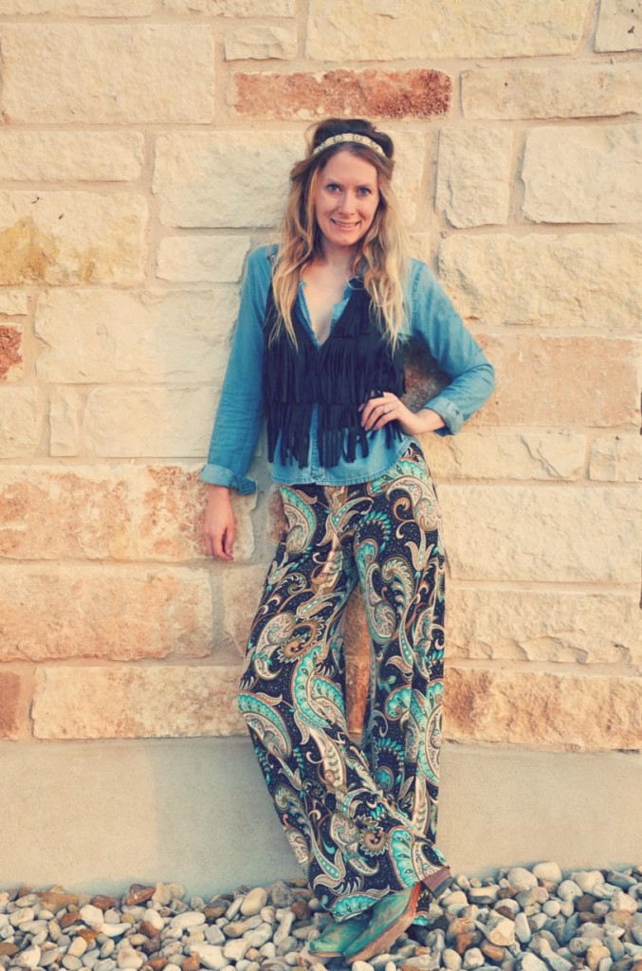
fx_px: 1412
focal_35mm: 52
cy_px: 486
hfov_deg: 25.6
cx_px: 321
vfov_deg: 37.9
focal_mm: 35
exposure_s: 1/125
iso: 200
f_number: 5.6
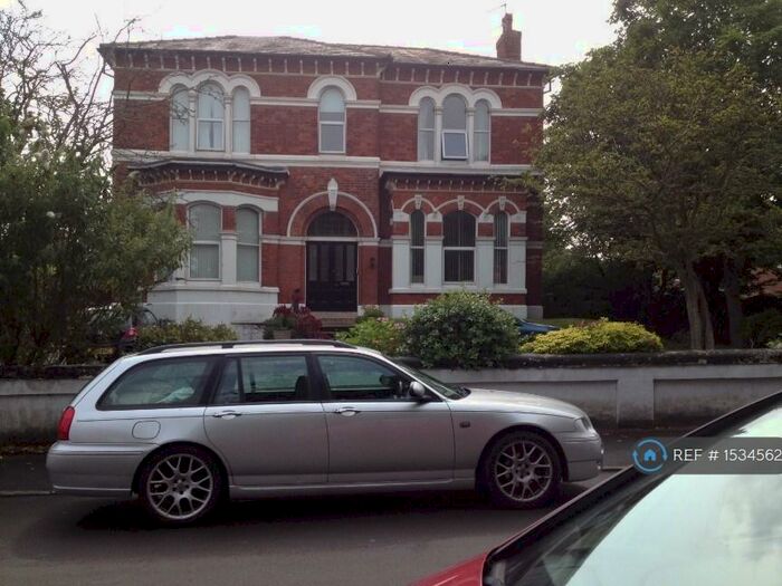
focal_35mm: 35
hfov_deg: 52.6
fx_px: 791
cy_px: 293
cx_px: 391
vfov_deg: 40.7
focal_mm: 4.28
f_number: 2.4
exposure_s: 1/1104
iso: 64
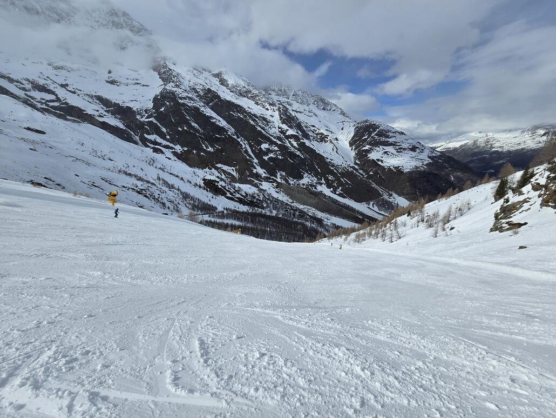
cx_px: 278
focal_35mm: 13
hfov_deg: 106.2
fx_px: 209
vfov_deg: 89.9
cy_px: 209
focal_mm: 2.2
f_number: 2.2
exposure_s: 1/5638
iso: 50
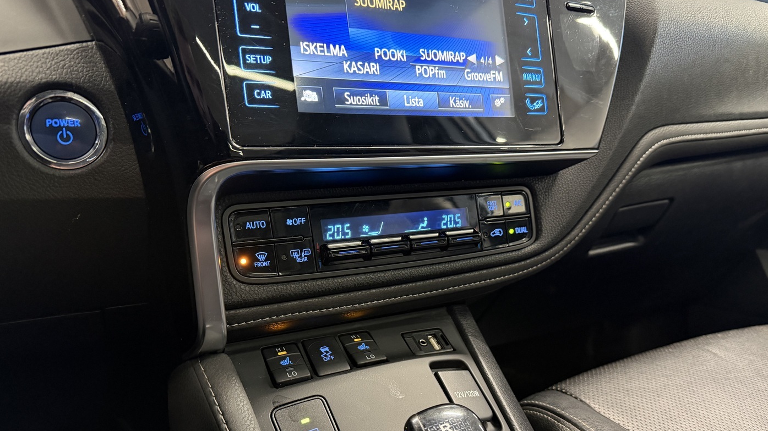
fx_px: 550
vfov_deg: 42.5
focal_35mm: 27
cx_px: 396
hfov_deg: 69.9
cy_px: 276
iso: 640
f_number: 1.78
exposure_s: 1/33
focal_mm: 6.76
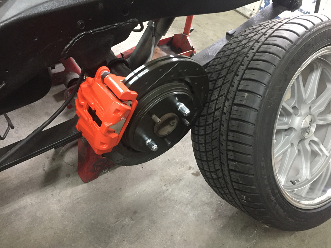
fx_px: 277
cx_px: 166
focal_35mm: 29
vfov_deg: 48.2
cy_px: 124
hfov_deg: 61.7
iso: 250
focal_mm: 4.15
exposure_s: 1/15
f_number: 2.2
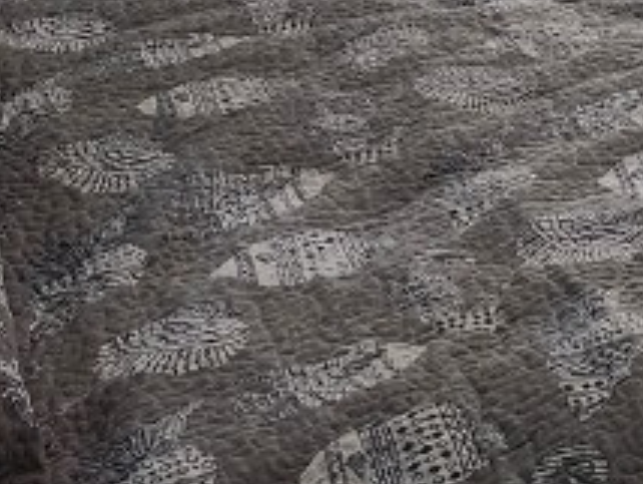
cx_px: 1196
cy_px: -487
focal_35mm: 110
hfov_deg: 15.2
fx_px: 2046
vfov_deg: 12.0
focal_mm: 6.4
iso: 320
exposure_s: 1/120
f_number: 1.8
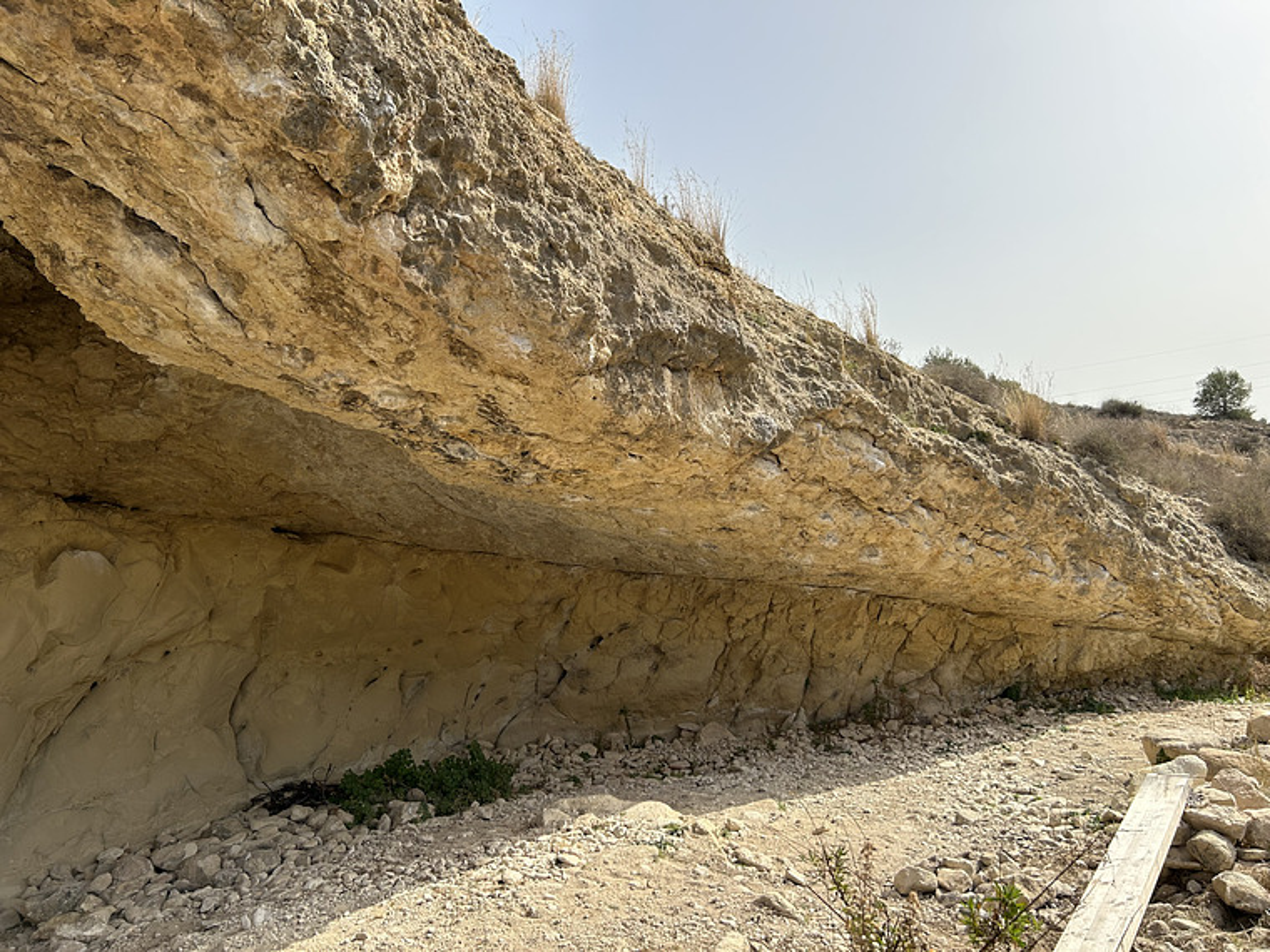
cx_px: 635
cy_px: 476
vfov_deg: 53.1
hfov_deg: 67.3
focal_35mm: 26
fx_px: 954
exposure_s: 1/4115
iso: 50
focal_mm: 5.7
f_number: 1.5
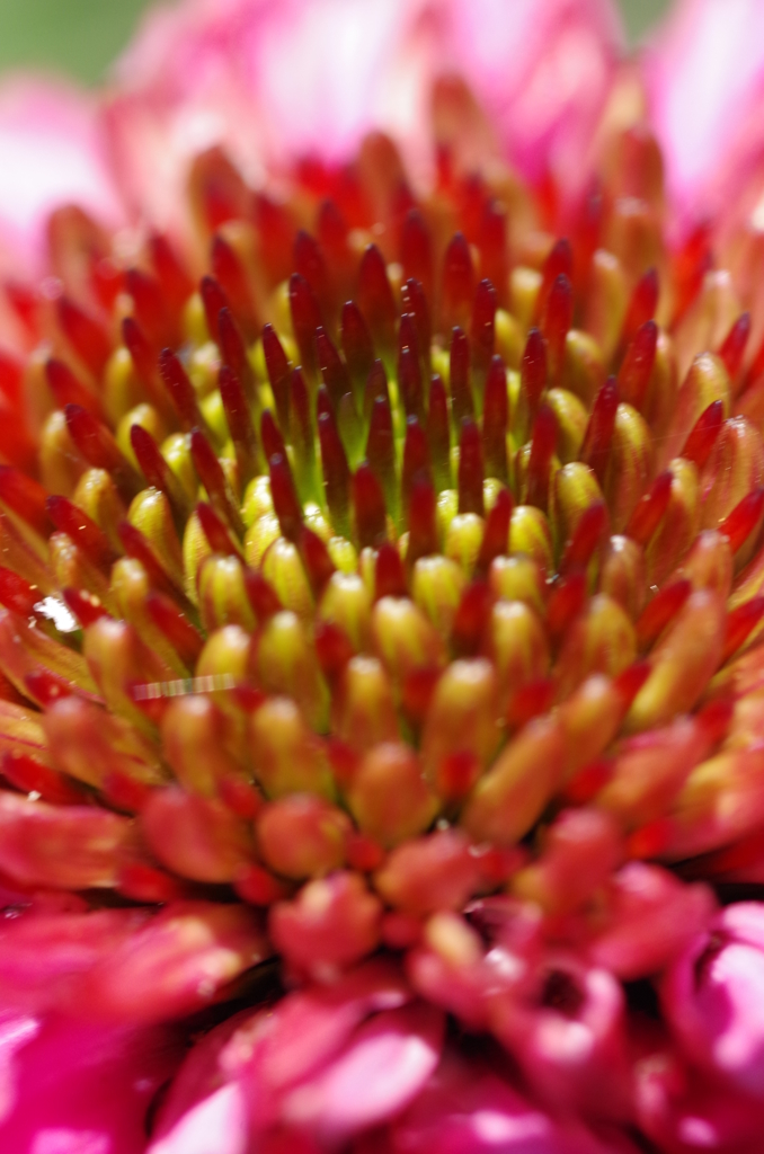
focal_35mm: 135
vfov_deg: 15.2
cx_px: 382
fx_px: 4318
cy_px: 577
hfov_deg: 10.1
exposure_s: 1/160
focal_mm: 90
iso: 400
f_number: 5.6
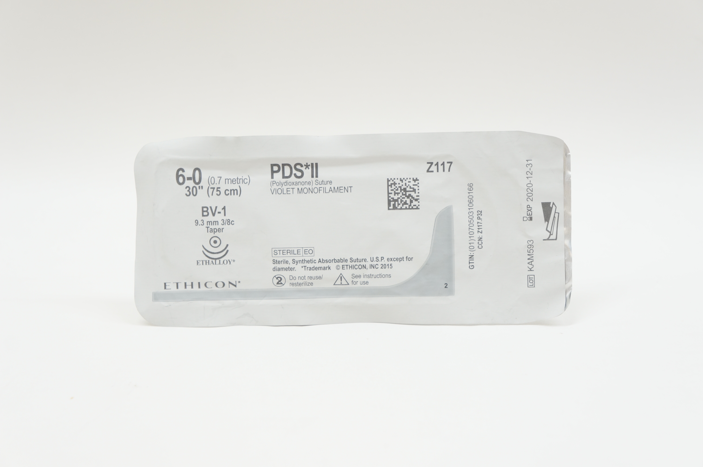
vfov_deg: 23.1
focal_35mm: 58
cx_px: 352
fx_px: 1141
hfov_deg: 34.2
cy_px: 234
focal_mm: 39
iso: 400
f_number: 6.3
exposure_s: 1/50
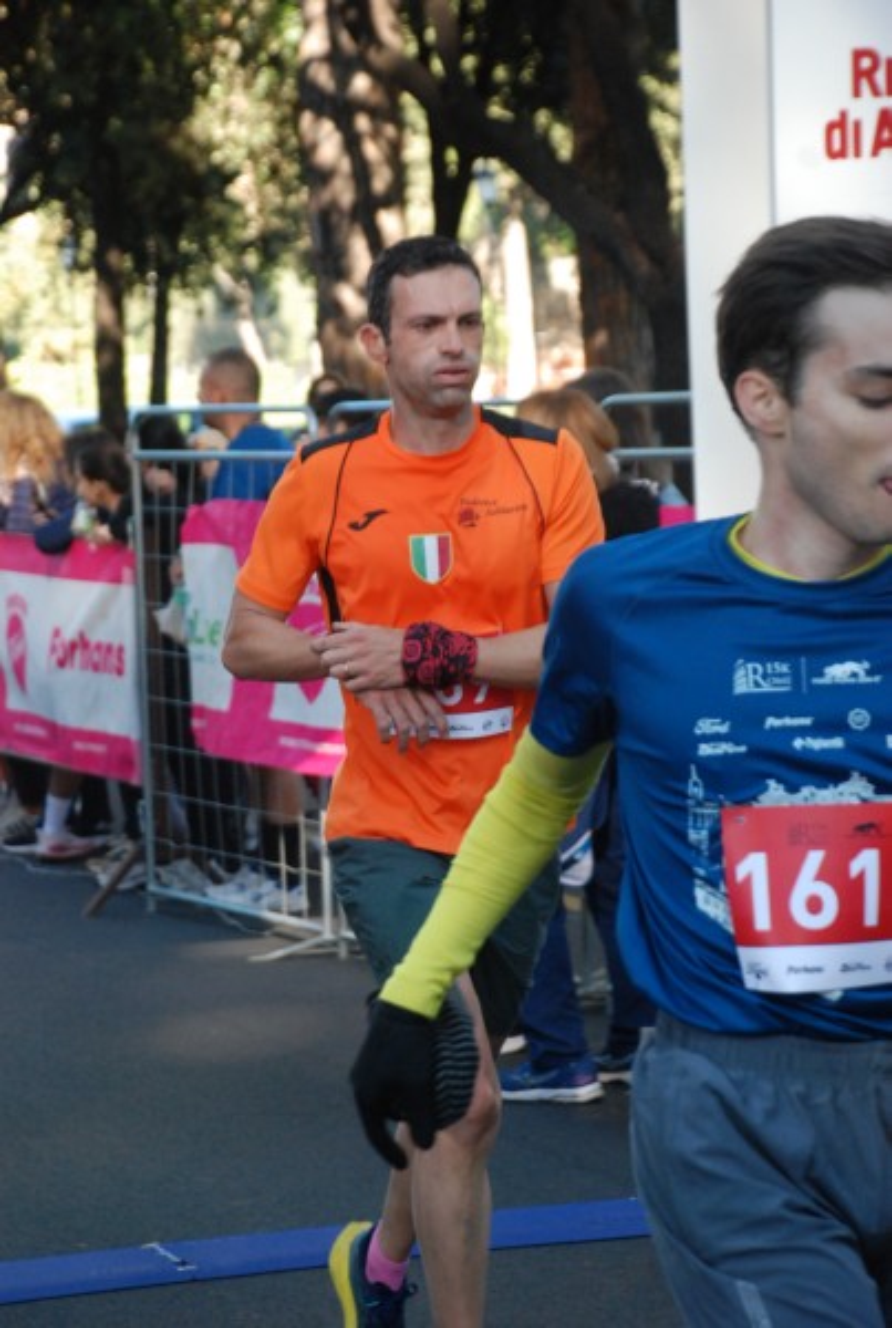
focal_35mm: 120
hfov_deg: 11.5
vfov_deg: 17.0
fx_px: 4437
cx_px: 446
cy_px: 664
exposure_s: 1/250
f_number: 5.6
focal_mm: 80
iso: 1000
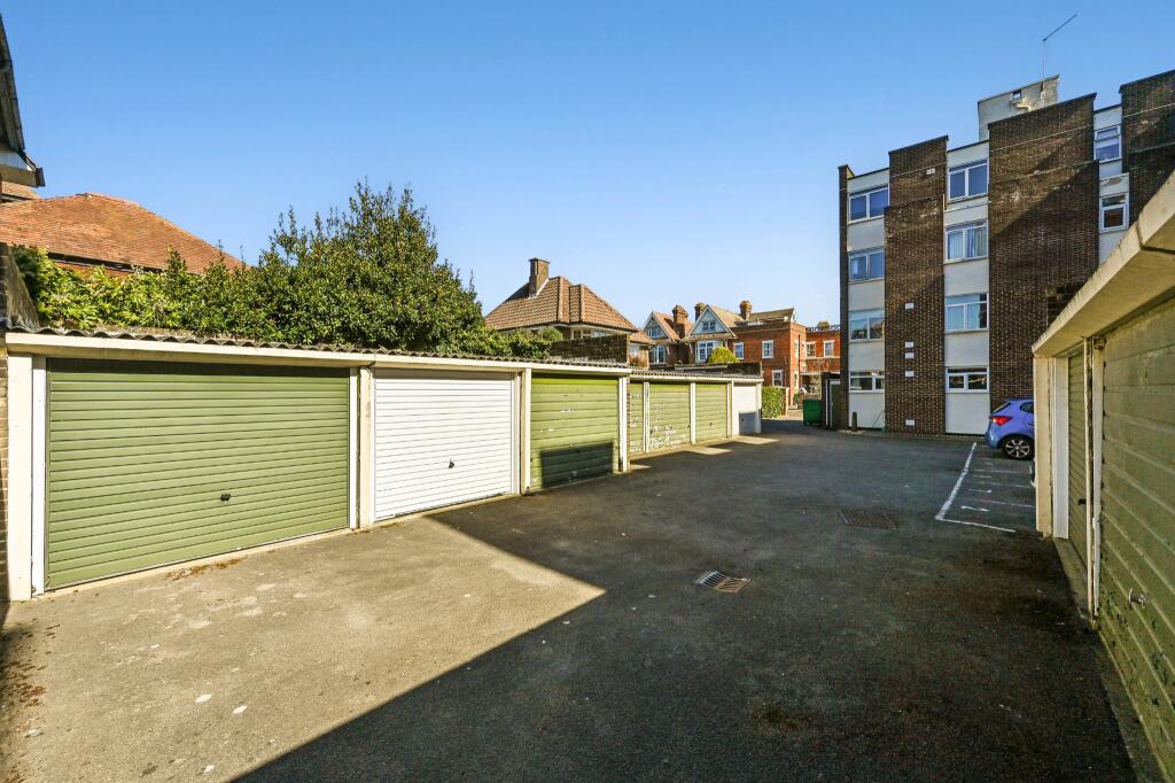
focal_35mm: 14
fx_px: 457
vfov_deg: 81.2
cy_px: 392
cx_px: 588
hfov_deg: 104.3
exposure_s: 1/1600
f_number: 10
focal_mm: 14
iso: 400
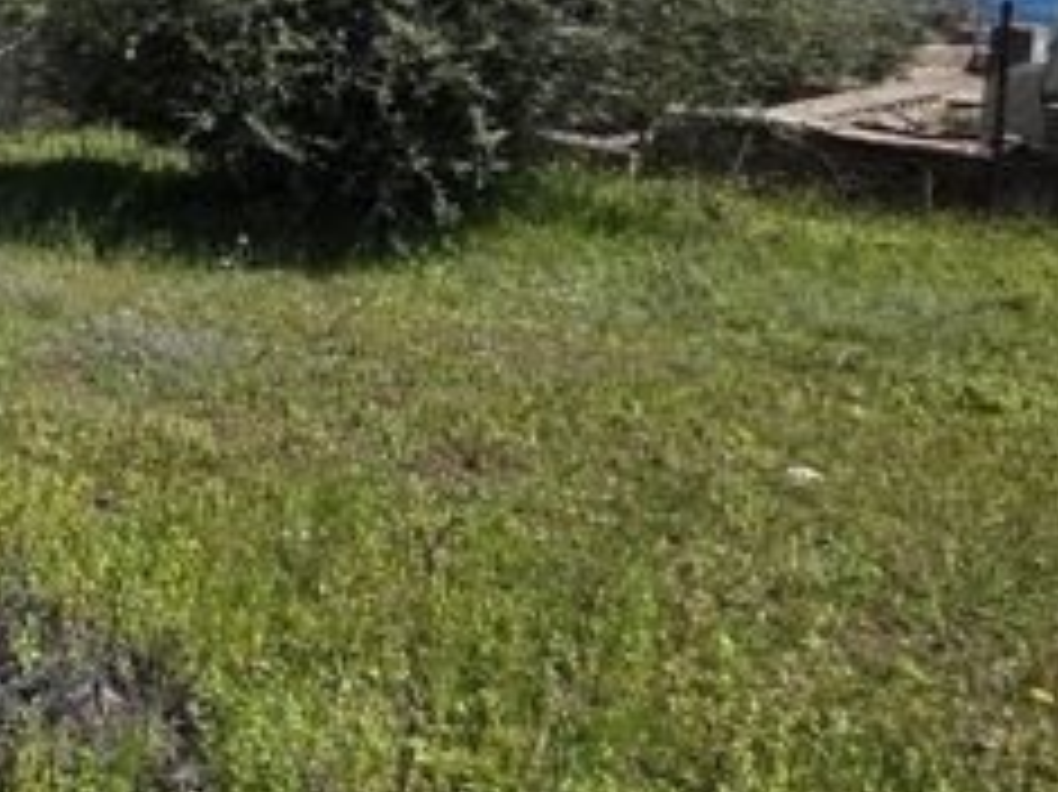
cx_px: -434
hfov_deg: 31.4
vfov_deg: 33.5
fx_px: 1191
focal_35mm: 39
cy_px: -9
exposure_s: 1/2730
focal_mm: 2.2
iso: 40
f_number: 1.9
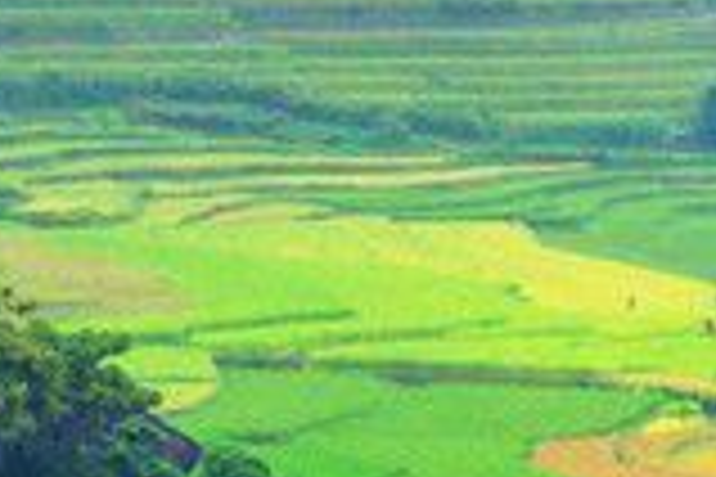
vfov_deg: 2.3
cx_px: 342
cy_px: 880
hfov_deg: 3.5
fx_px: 11811
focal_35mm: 594
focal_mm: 105
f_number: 8
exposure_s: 1/60
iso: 220
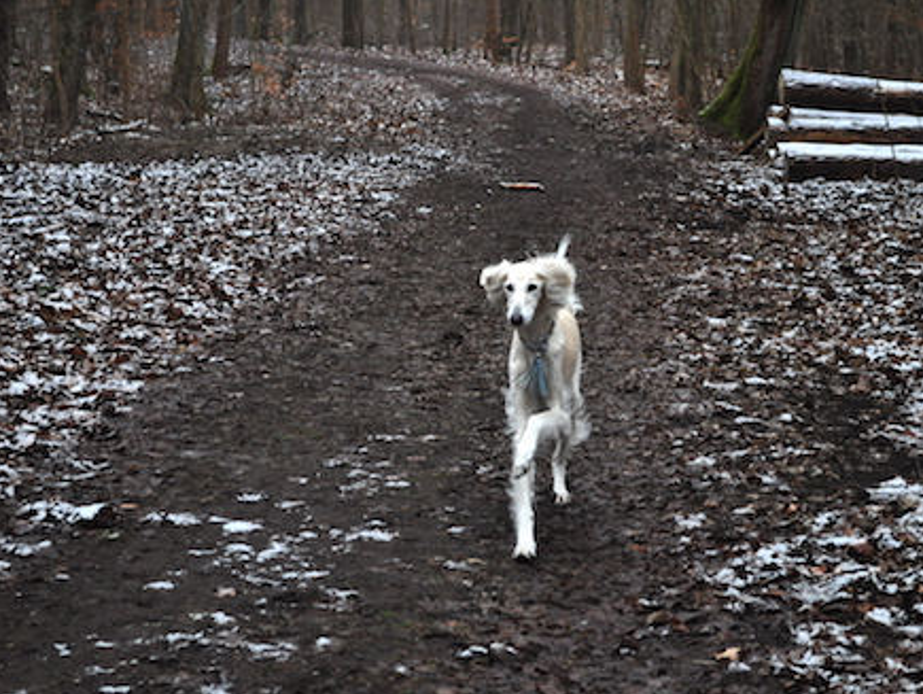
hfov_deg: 22.7
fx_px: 2295
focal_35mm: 86
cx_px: 490
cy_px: 350
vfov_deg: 17.2
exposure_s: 1/400
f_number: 5.6
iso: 800
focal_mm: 52
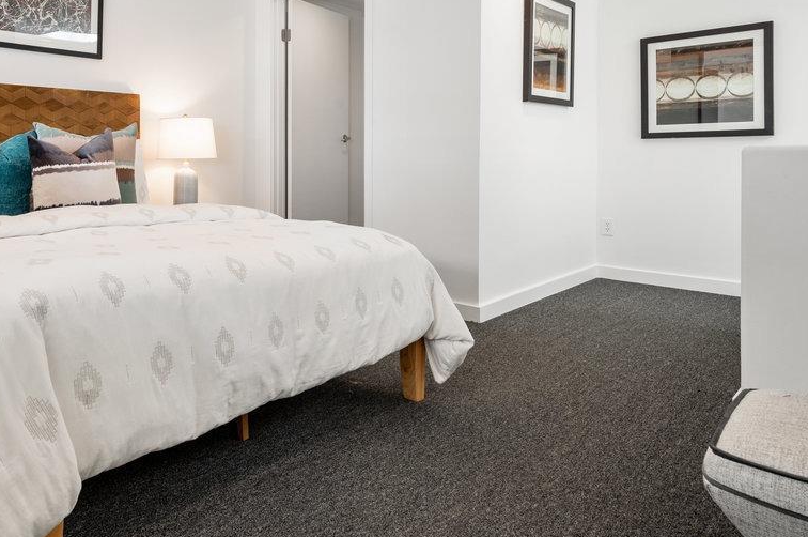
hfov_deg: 64.7
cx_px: 237
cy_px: 165
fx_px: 605
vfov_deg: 46.8
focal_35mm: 27
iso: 400
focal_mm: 17
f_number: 9
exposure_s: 1/25
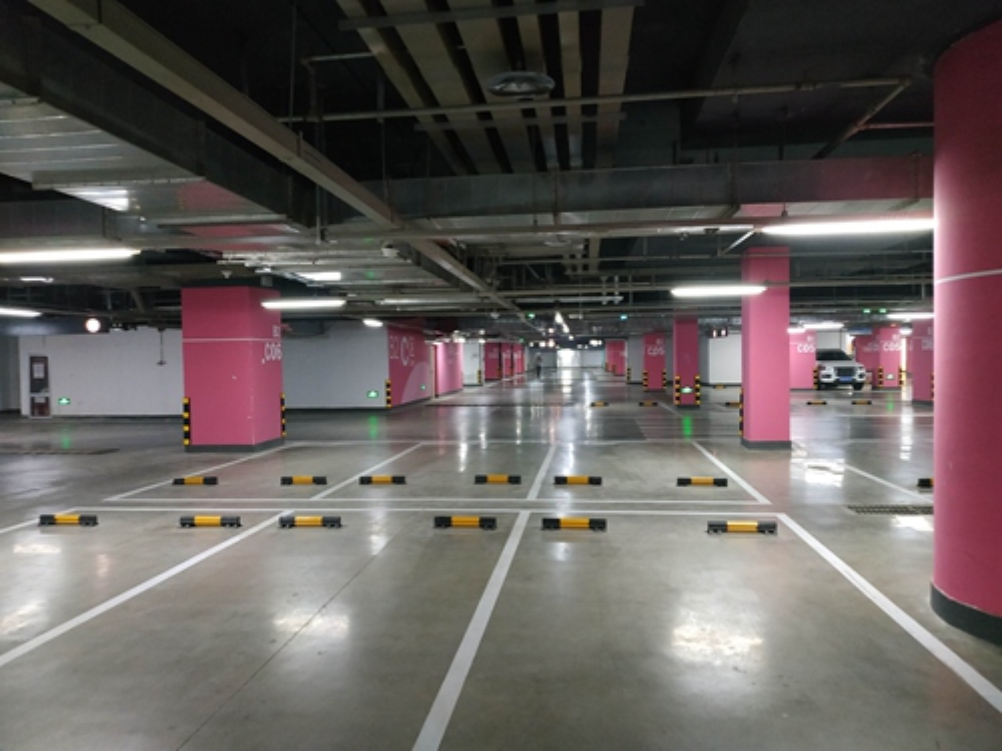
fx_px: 695
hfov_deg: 71.6
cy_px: 376
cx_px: 501
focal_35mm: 24
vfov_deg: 56.8
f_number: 1.9
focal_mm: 3.94
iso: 1000
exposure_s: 1/20
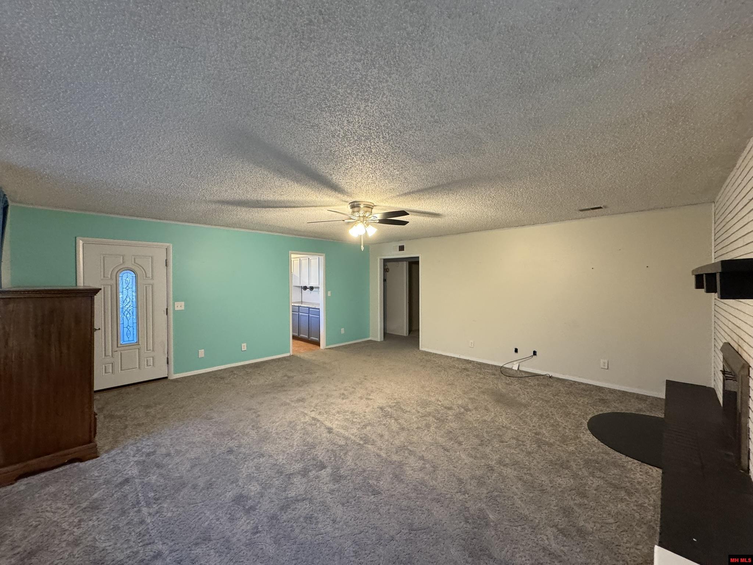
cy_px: 282
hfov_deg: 102.1
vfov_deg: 85.7
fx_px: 305
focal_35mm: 14
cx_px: 376
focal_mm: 2.22
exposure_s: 1/60
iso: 320
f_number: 2.2
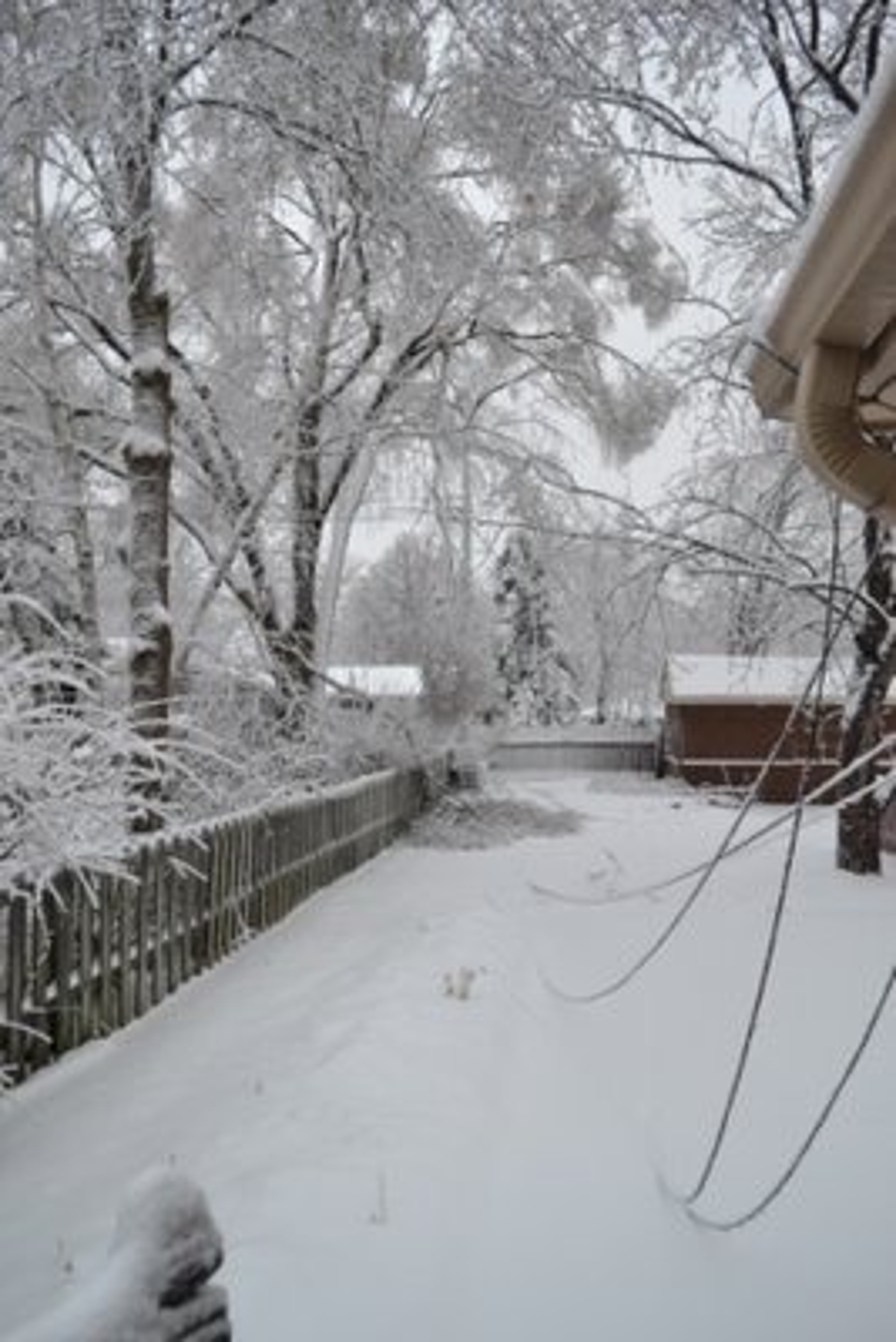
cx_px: 448
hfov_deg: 43.6
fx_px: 1119
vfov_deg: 61.9
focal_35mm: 30
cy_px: 671
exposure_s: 1/125
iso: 400
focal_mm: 20
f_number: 5.6
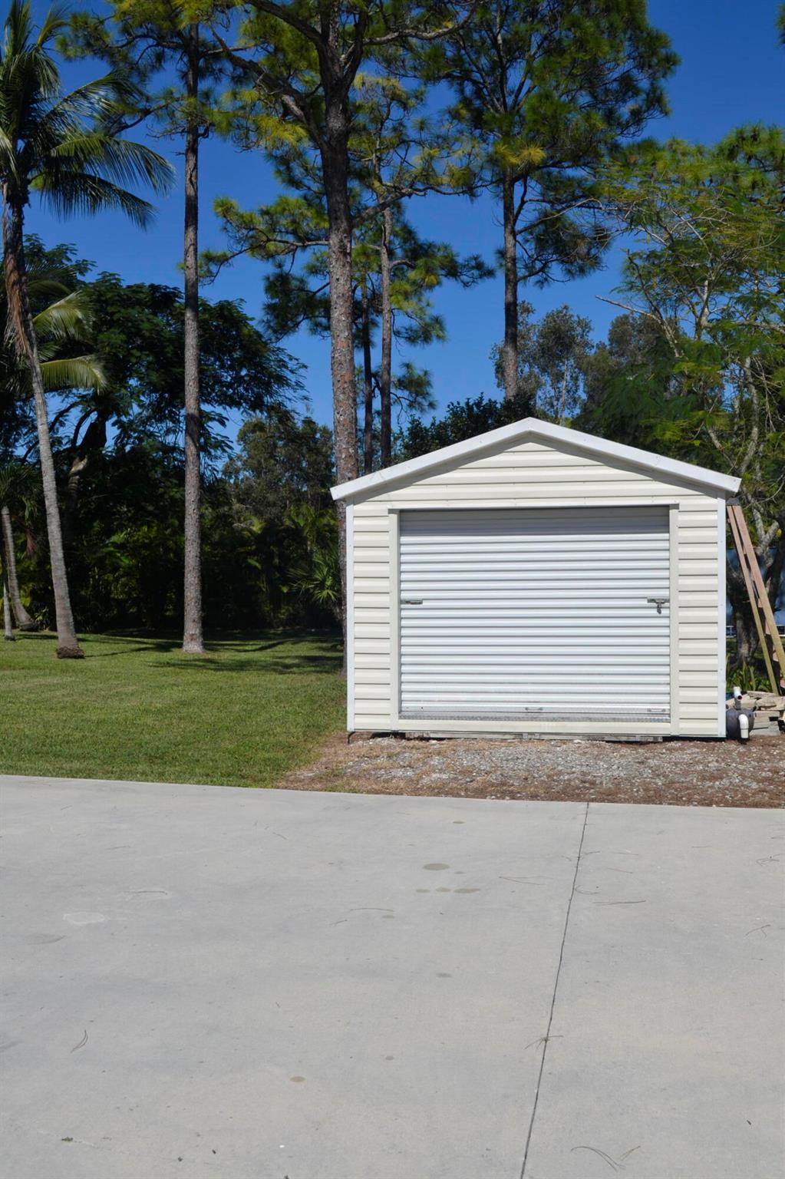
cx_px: 392
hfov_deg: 36.8
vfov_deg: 53.1
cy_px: 590
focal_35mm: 36
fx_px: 1178
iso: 100
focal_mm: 24
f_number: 9
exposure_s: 1/320
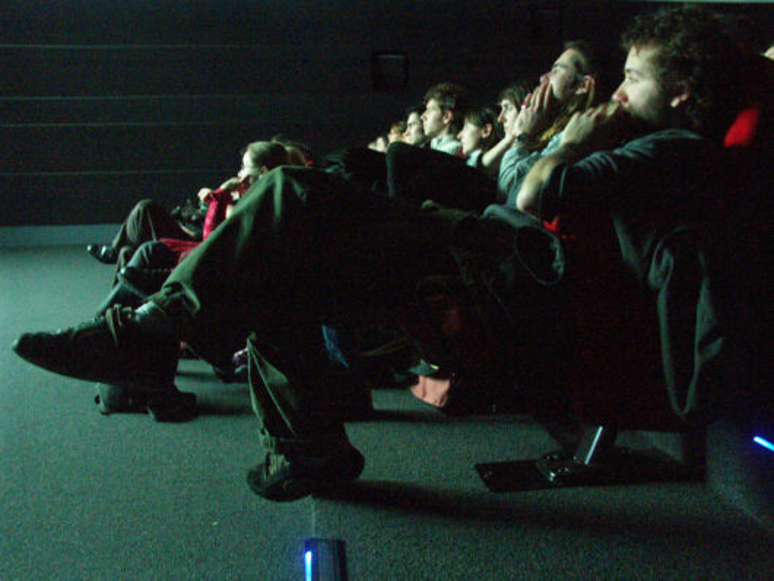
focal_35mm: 29
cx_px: 387
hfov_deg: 61.6
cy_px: 290
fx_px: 649
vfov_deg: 48.3
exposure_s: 1.6
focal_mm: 7.6
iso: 800
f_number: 2.8
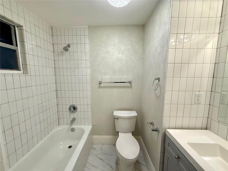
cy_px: 86
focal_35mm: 14
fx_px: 92
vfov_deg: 85.7
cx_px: 114
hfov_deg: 102.1
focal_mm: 2.22
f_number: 2.2
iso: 100
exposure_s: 1/120
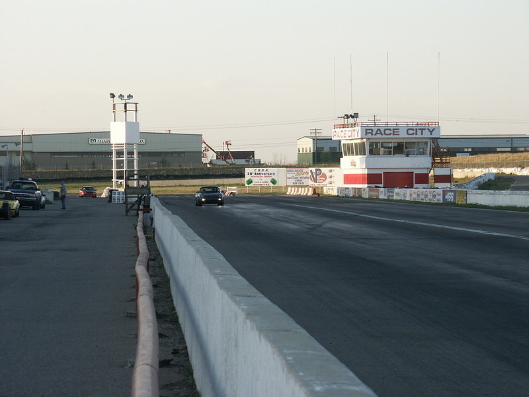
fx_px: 2644
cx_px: 264
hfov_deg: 11.4
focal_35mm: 173
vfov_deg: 8.6
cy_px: 198
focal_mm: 43.86
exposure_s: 1/180
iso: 100
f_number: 5.6
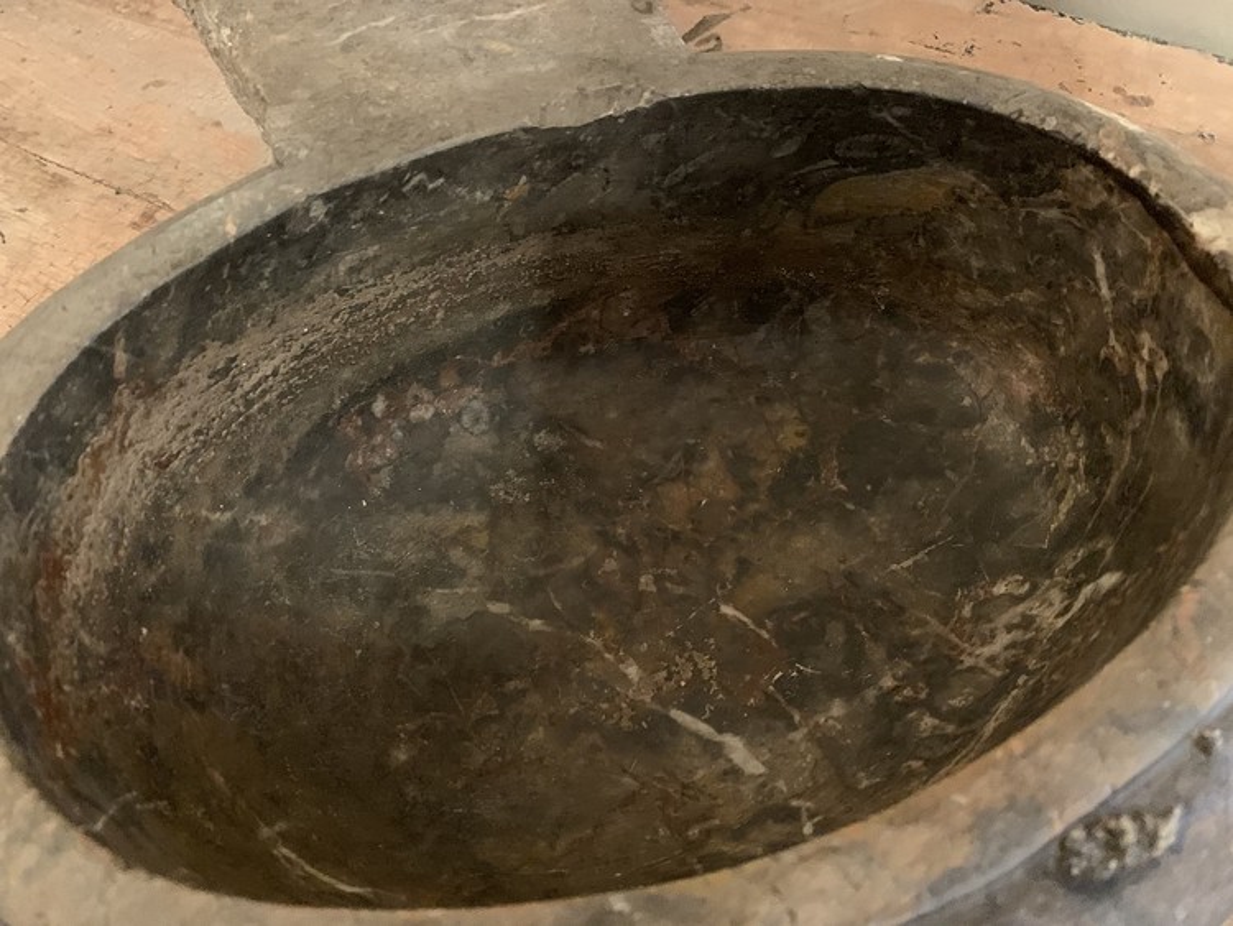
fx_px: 926
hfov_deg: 67.3
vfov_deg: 53.1
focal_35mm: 26
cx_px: 616
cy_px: 463
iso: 640
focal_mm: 4.25
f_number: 1.8
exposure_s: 1/20
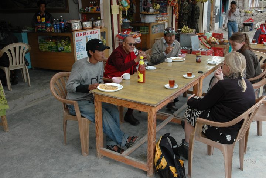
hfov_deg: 53.1
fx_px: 266
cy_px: 89
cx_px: 133
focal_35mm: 36
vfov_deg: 36.9
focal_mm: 24
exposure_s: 1/125
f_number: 6.3
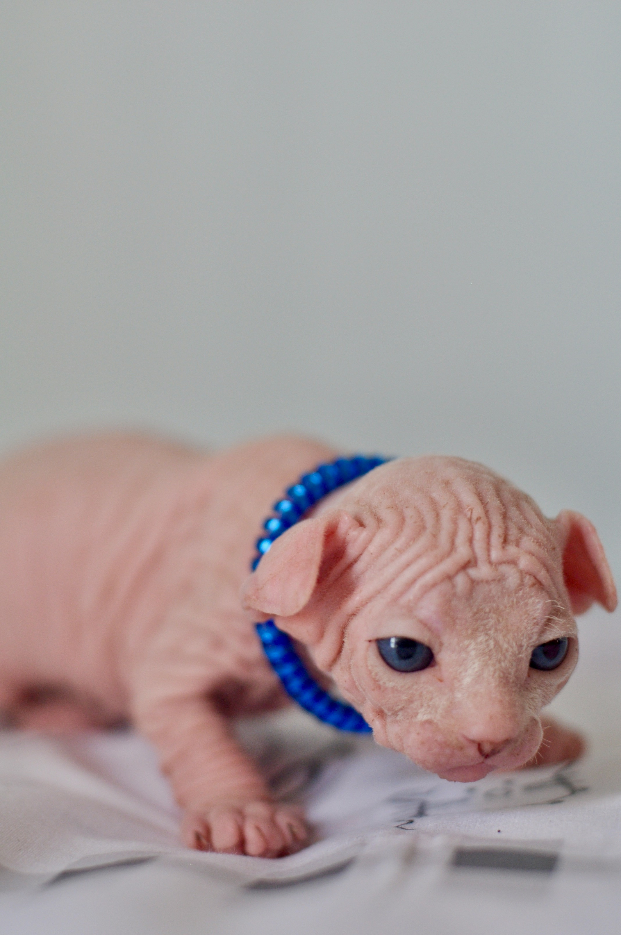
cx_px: 310
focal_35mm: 75
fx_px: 1946
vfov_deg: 27.0
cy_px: 468
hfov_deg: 18.1
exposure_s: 1/500
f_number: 2.5
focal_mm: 50
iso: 500
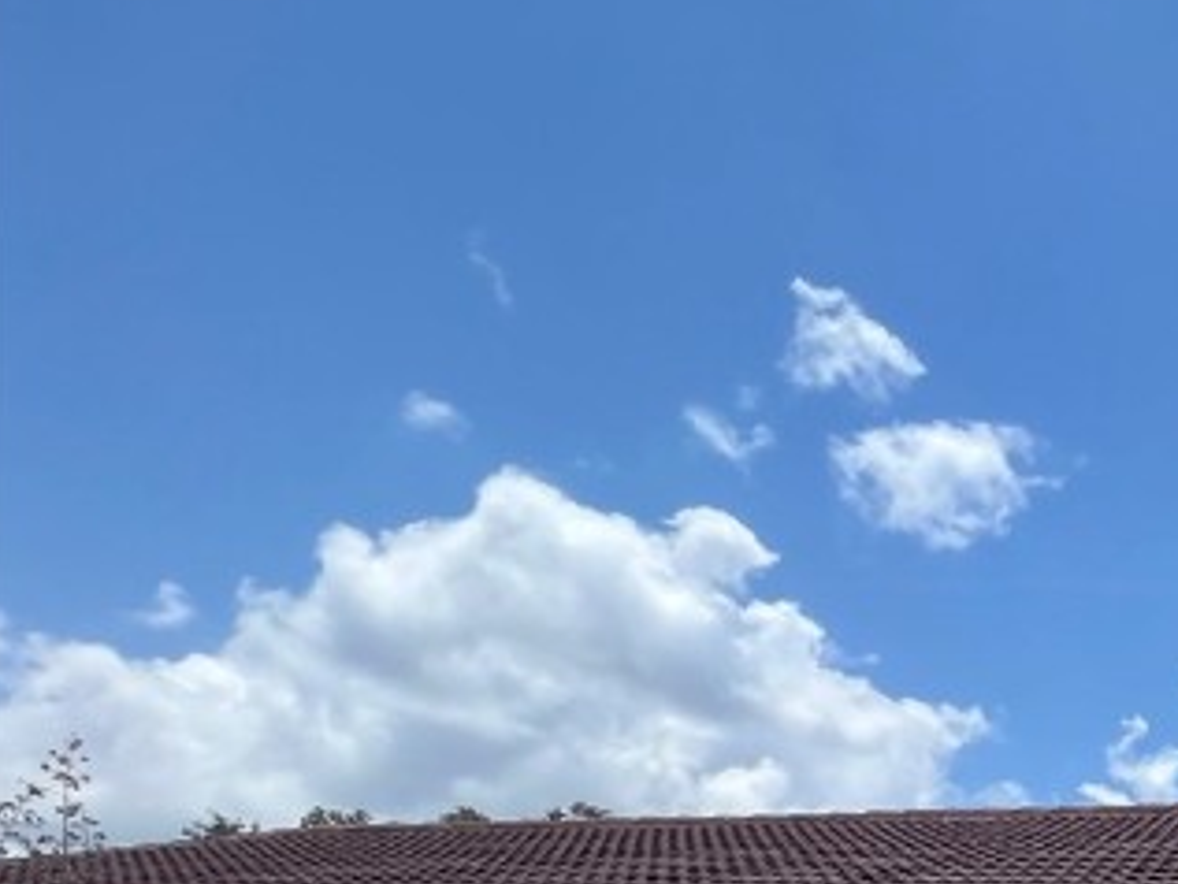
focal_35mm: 42
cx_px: 1884
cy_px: 1367
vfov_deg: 25.1
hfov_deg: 26.5
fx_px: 1430
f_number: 1.8
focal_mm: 1.57
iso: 32
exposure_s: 1/1815
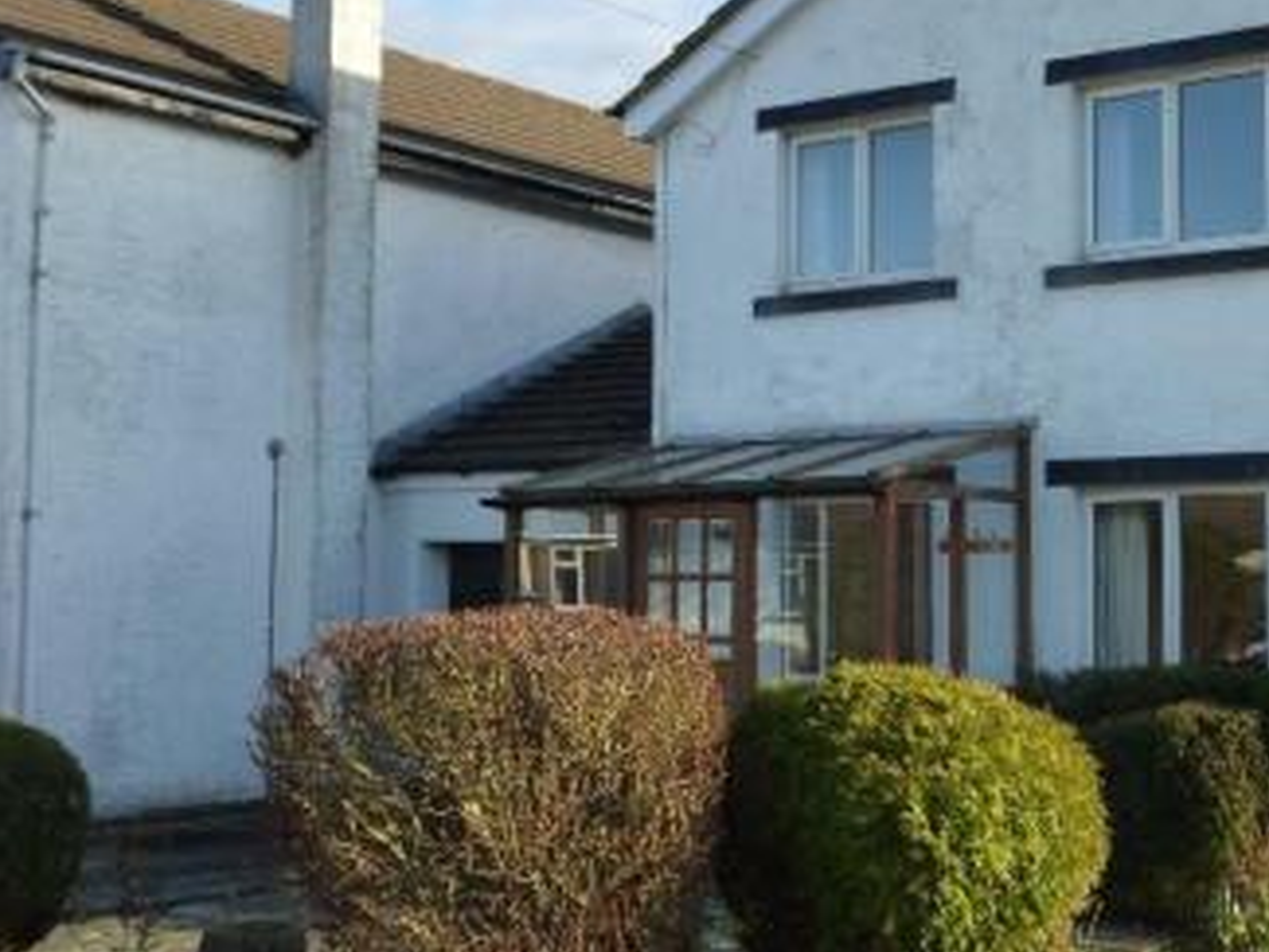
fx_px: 1907
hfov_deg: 36.4
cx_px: 849
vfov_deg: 28.0
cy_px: 377
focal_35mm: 52
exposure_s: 1/200
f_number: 3.5
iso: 125
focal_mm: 5.2
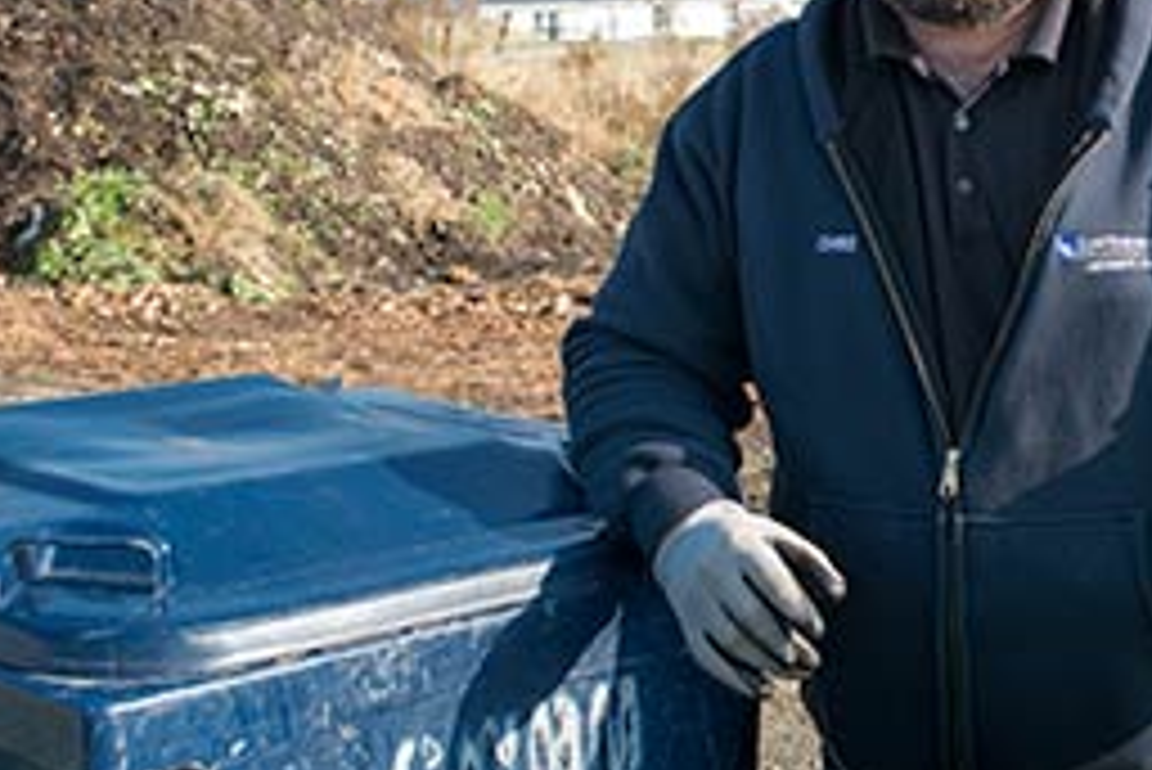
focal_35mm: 68
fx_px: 2177
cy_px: 371
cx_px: 927
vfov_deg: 20.0
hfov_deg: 29.0
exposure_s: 1/350
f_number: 8
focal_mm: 30
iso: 250
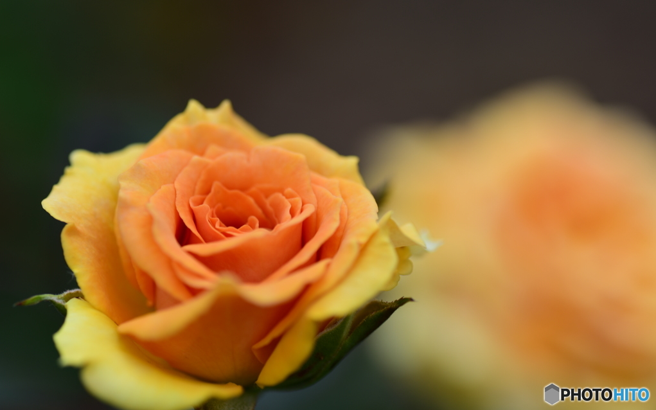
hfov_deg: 22.6
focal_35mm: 92
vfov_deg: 14.2
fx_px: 1645
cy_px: 193
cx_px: 328
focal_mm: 90
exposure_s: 1/200
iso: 100
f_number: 5.6
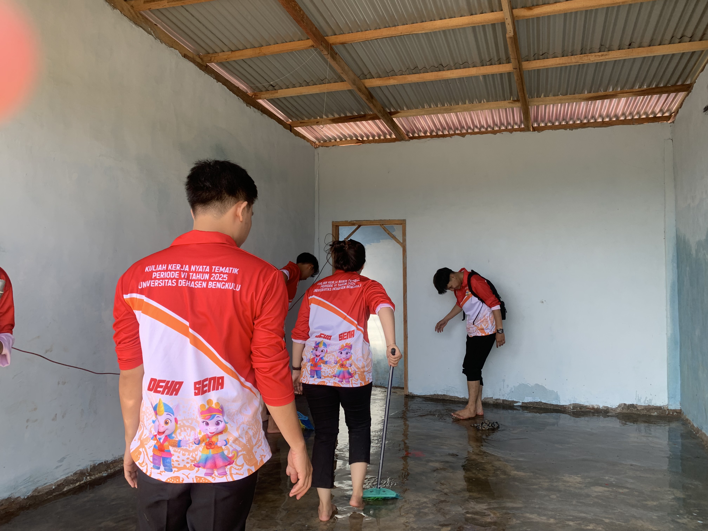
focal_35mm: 26
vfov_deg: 53.1
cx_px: 354
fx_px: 532
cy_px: 266
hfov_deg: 67.3
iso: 25
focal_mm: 4.25
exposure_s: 1/251
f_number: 1.8
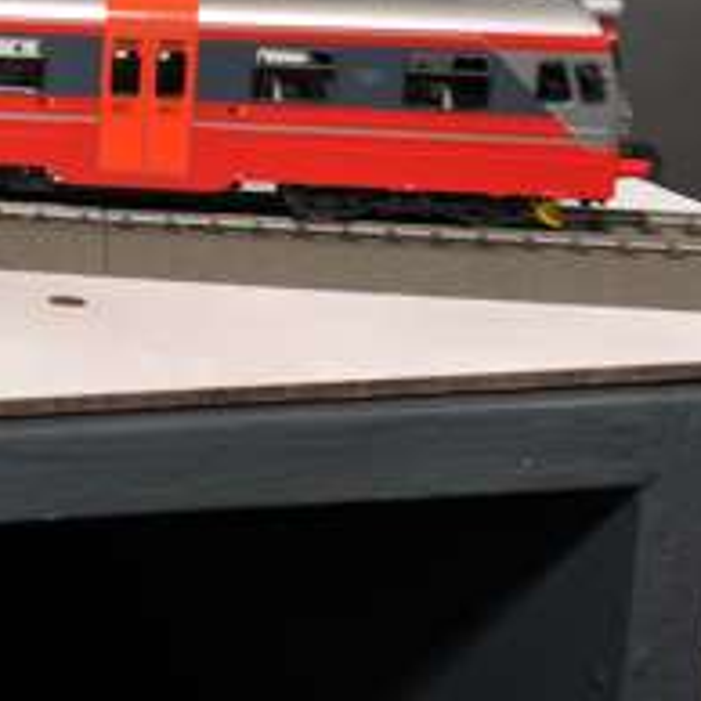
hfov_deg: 14.1
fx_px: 2406
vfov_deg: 16.3
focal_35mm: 105
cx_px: -668
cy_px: 47
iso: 400
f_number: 10
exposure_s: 1/60
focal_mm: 30
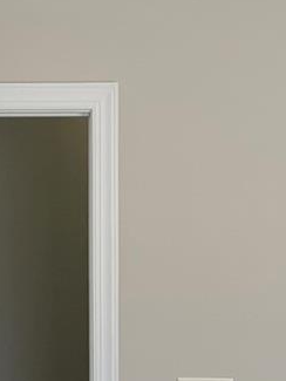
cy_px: 321
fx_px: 1354
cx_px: 164
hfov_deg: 12.1
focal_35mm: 123
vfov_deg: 15.9
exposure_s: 1/121
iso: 40
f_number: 1.8
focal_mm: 4.25
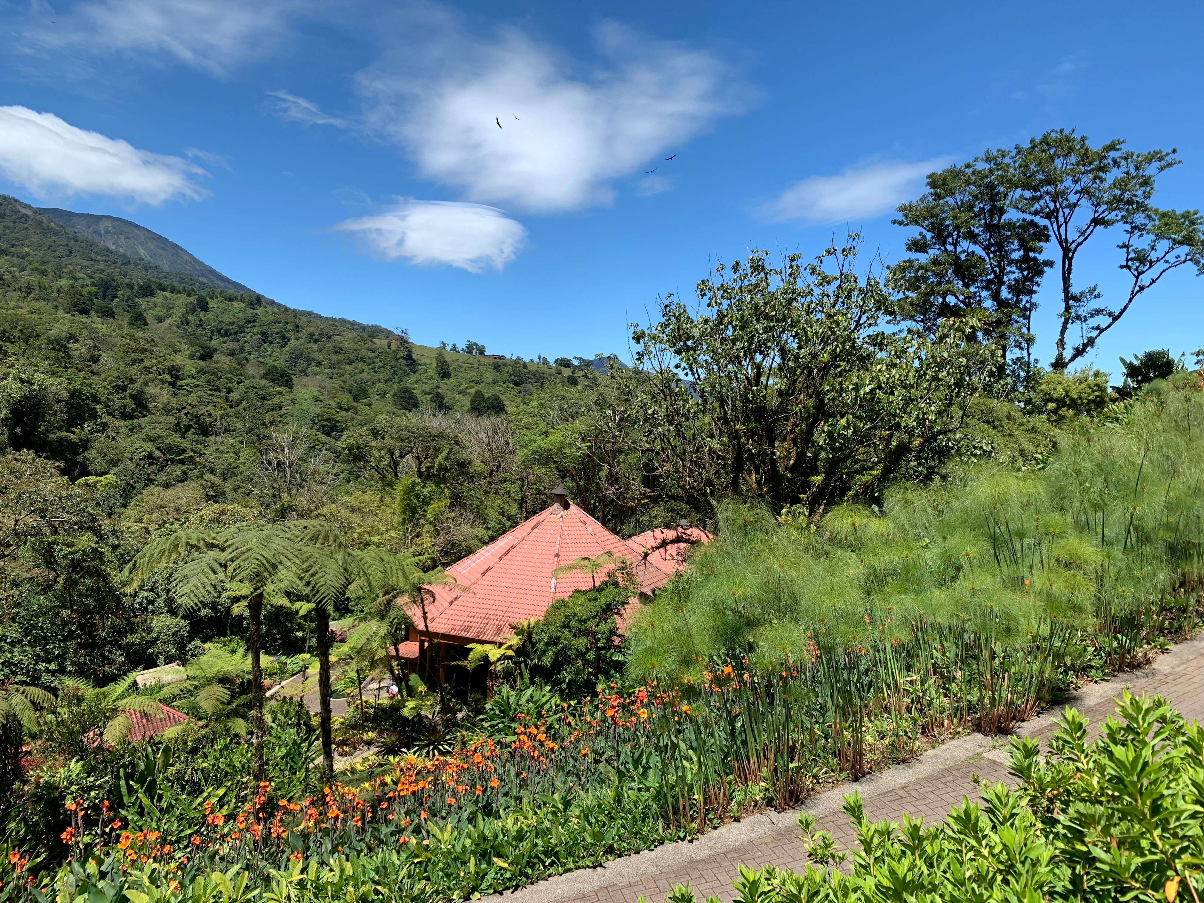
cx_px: 602
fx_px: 904
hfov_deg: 67.3
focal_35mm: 26
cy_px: 452
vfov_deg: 53.1
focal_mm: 4.25
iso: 25
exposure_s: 1/1689
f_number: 1.8
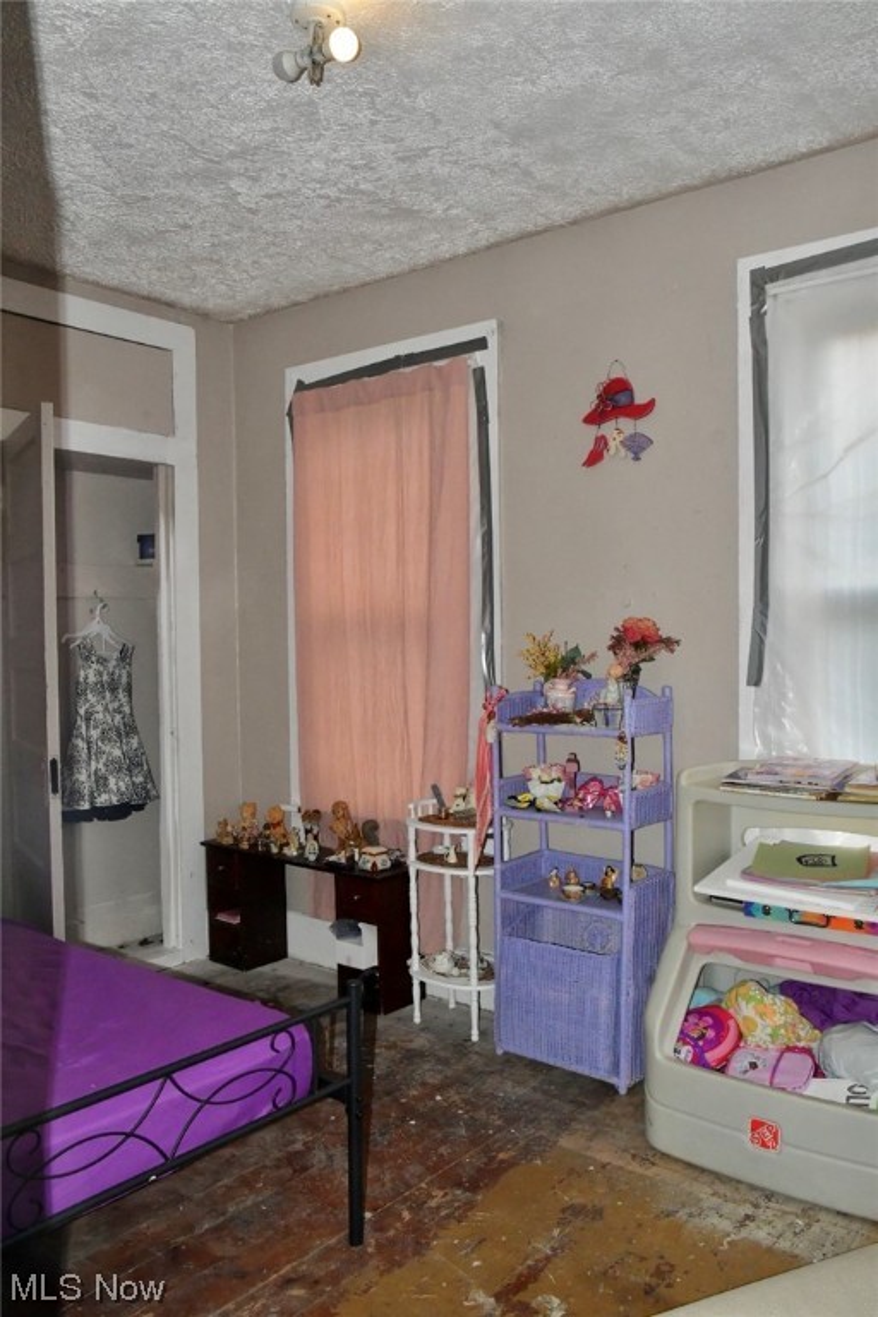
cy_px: 658
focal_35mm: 28
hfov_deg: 46.4
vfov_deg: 65.5
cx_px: 439
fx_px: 1024
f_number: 14
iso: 2000
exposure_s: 1/250
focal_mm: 19
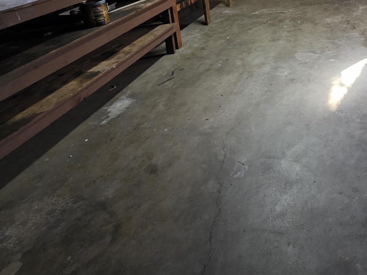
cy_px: -4
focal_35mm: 27
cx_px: 334
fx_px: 286
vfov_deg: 43.5
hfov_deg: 55.9
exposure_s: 1/60
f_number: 1.9
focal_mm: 2.2
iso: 800
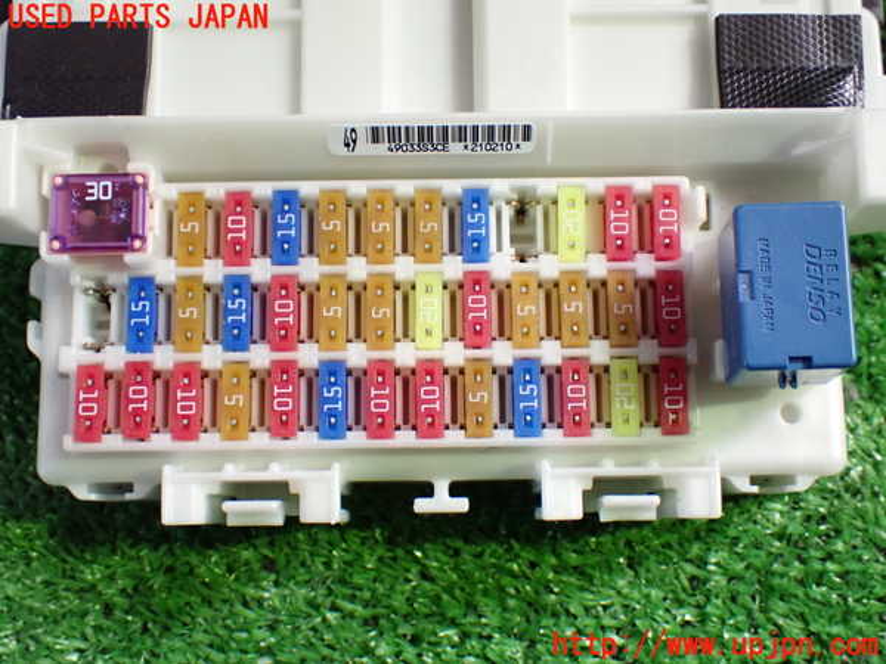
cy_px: 332
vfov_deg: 30.9
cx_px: 443
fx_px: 1203
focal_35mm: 47
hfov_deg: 40.4
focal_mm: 8.4
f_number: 3.1
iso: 800
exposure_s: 1/50
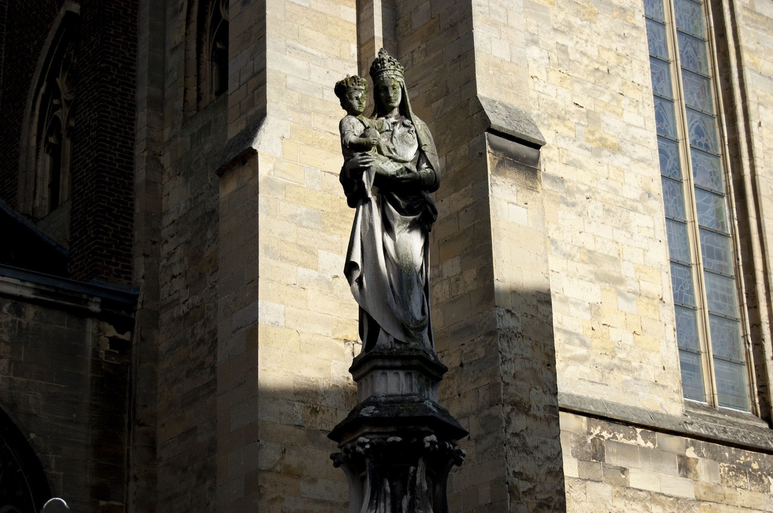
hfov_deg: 27.0
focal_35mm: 75
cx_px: 386
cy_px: 256
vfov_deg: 18.1
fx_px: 1609
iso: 200
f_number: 5.6
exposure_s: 1/800
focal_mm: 50
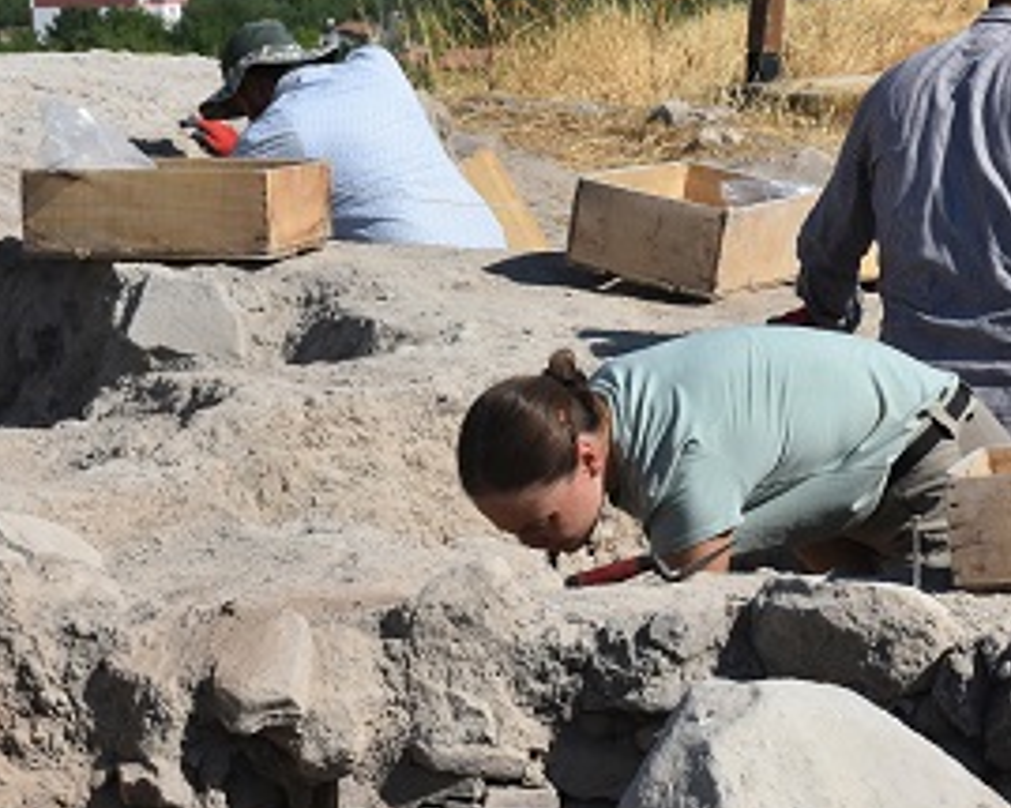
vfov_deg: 7.9
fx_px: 5833
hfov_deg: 9.9
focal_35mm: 195
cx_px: 740
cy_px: 413
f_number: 14
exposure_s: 1/800
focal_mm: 62
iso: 640
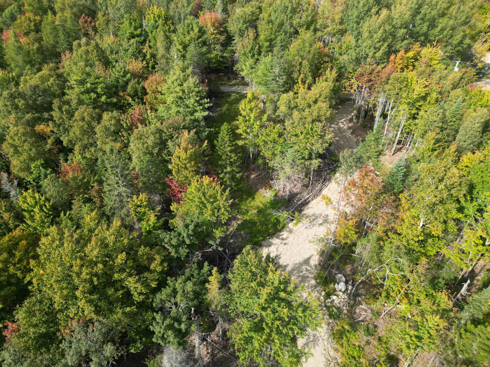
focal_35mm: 24
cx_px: 245
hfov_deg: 71.6
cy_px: 184
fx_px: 340
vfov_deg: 56.8
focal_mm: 6.72
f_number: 1.7
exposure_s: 1/1000
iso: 110
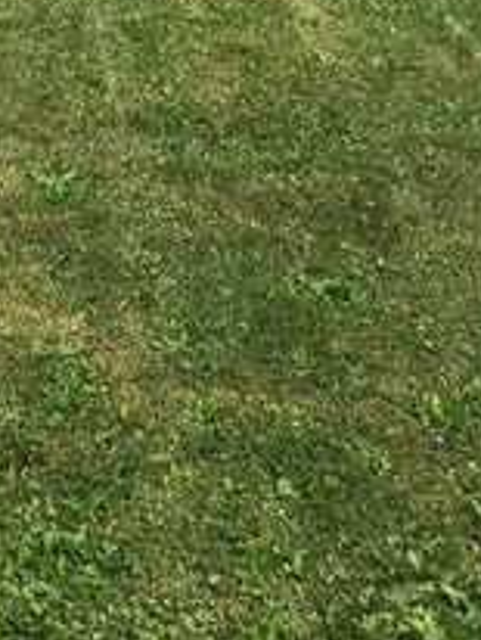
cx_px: -130
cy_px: -345
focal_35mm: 108
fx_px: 1997
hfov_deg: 13.3
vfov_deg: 16.4
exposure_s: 1/2137
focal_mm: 4.15
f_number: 2.2
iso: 25
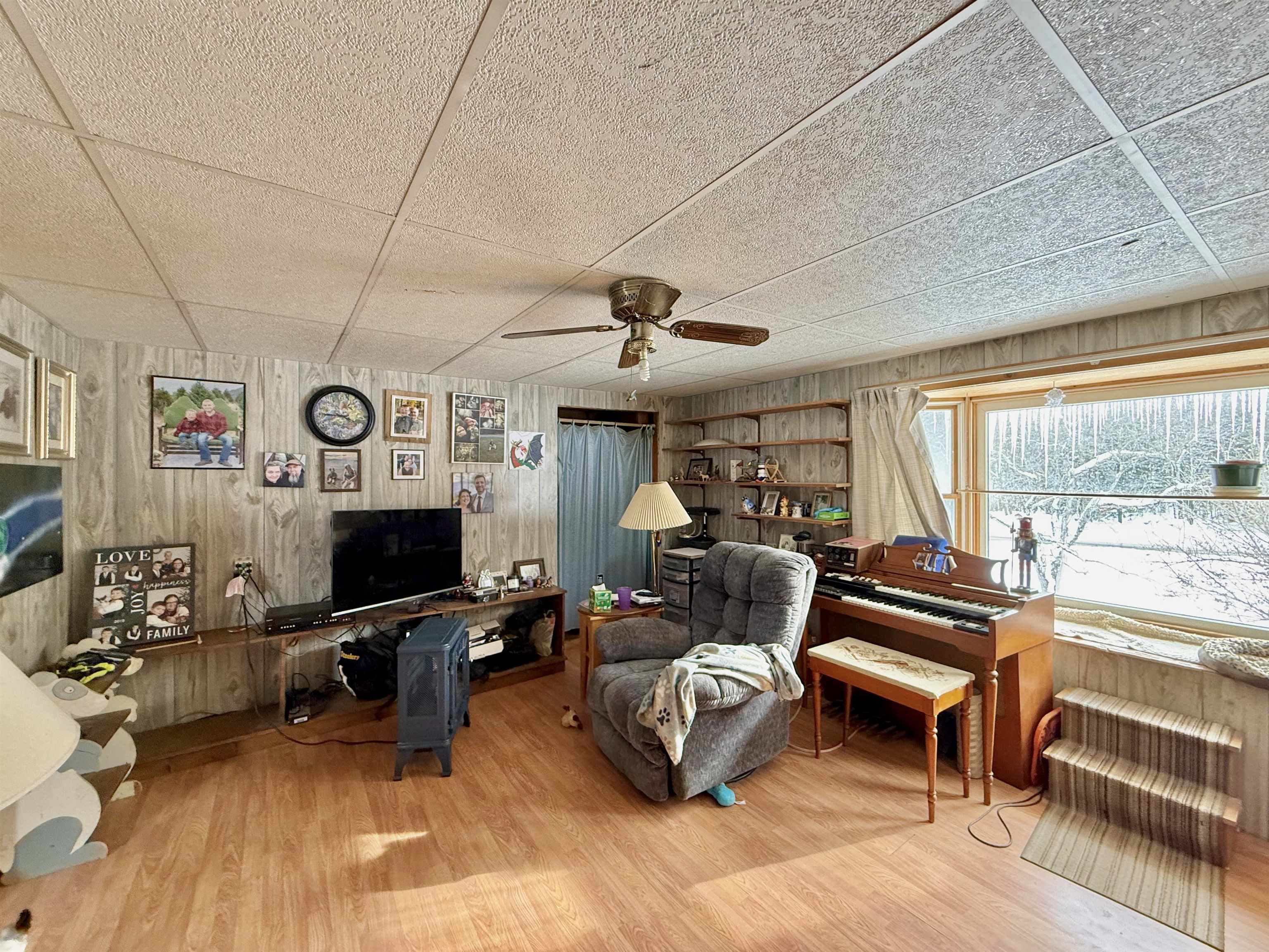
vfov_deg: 85.7
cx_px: 634
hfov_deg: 102.1
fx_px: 513
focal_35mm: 14
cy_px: 476
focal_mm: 2.22
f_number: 2.2
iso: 320
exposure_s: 1/68
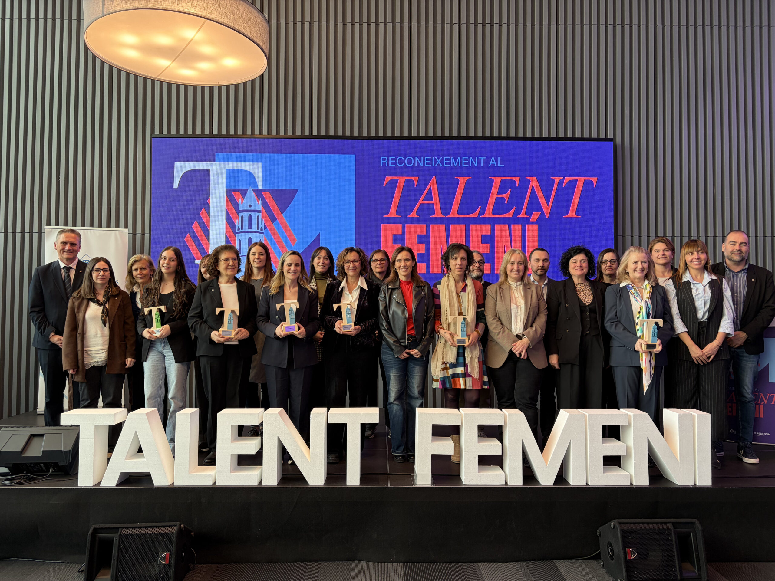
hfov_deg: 67.3
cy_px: 290
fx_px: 582
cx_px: 388
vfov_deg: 53.1
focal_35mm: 26
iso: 125
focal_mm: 5.96
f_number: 1.6
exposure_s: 1/100
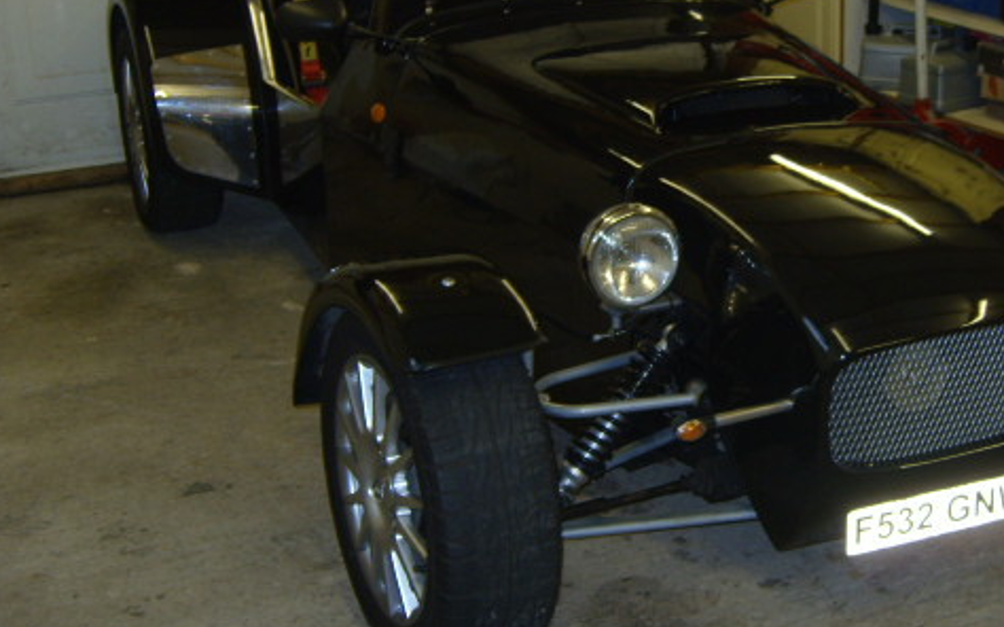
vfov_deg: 20.6
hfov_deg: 32.2
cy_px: 246
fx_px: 1723
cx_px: 669
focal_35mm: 63
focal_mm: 9.2
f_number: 3.1
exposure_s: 1/45
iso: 100
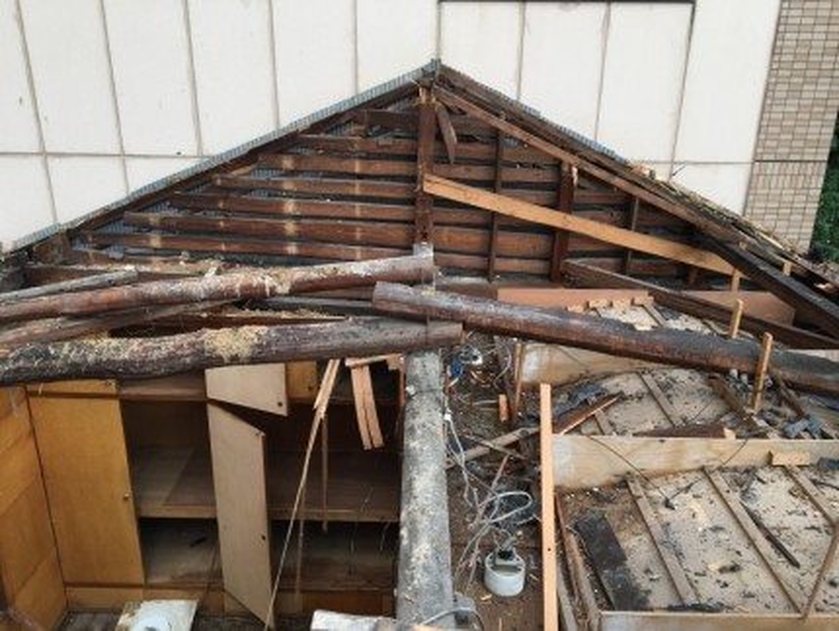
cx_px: 420
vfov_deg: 48.3
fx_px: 703
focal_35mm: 29
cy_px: 316
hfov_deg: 61.6
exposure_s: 1/152
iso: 25
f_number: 2.2
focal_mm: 4.15
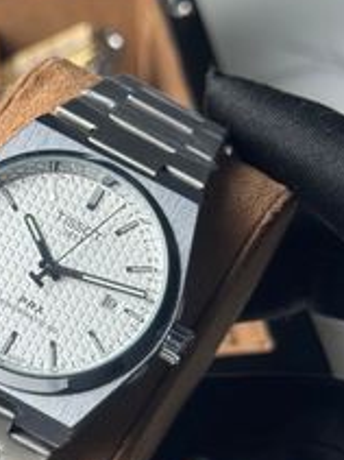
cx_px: 54
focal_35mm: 91
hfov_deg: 16.1
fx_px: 1207
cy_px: 301
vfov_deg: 21.5
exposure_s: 1/100
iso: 50
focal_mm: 6.76
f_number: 1.78
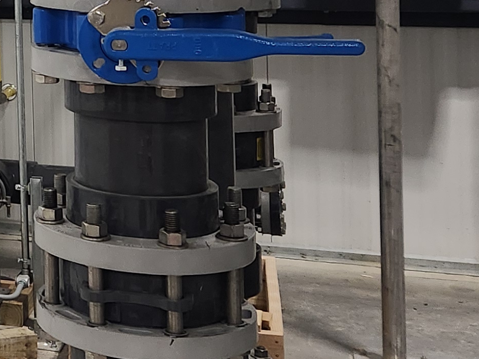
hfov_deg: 17.5
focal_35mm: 98
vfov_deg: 14.7
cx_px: -284
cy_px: -54
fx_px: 1356
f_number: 1.8
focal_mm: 5.4
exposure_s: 1/120
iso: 250
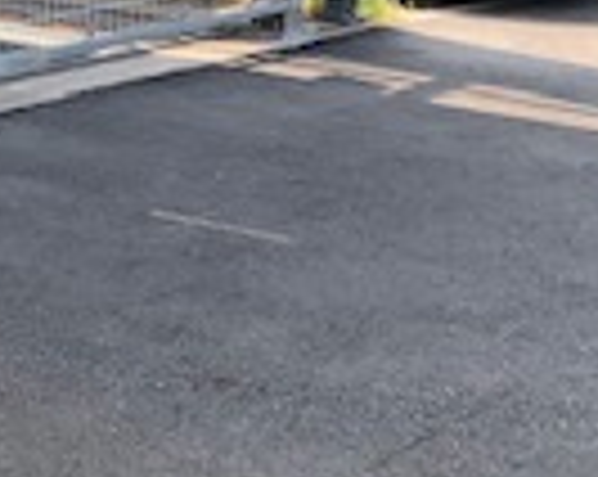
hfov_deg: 13.3
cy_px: -86
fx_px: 2333
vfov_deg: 11.4
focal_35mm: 132
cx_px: -432
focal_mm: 3.99
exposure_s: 1/250
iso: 20
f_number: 1.8
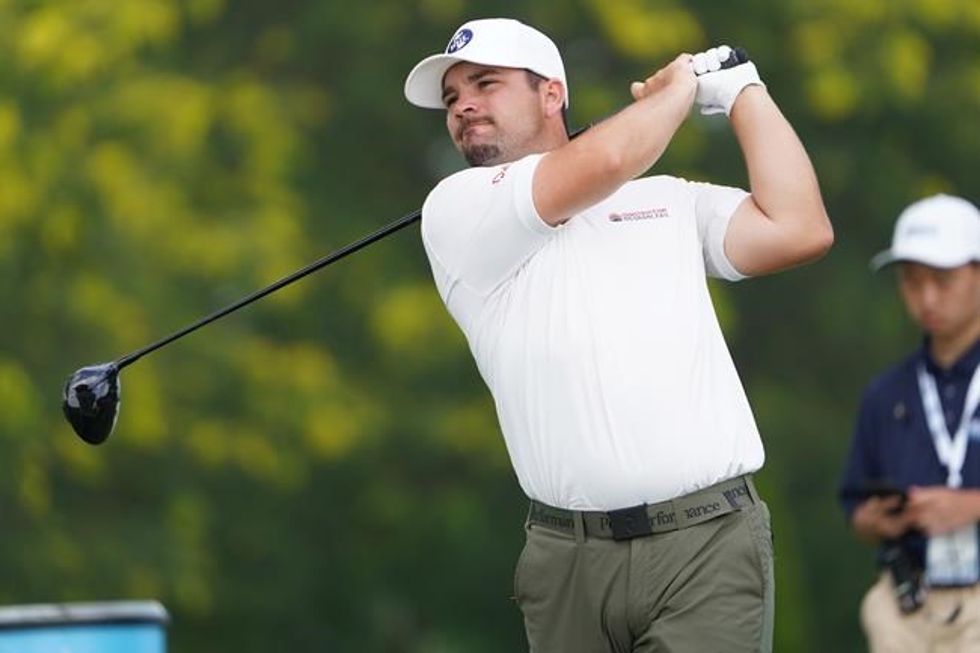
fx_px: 15376
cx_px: 490
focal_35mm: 565
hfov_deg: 3.7
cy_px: 326
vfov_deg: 2.4
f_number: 6.3
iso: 1000
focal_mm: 565
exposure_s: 1/1000
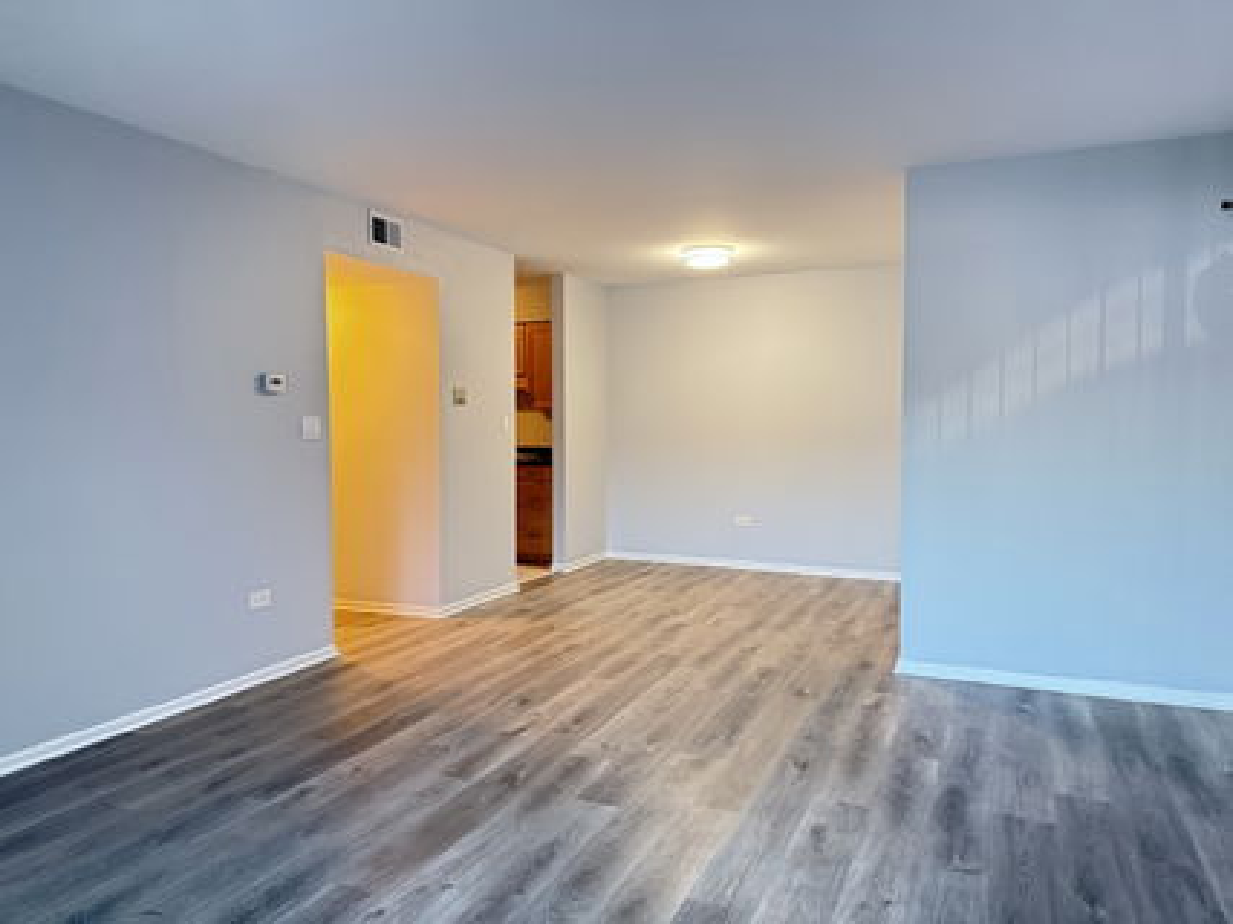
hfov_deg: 71.6
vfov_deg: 56.8
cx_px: 616
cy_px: 462
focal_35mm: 24
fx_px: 855
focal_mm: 6.76
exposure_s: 1/60
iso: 640
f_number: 1.78
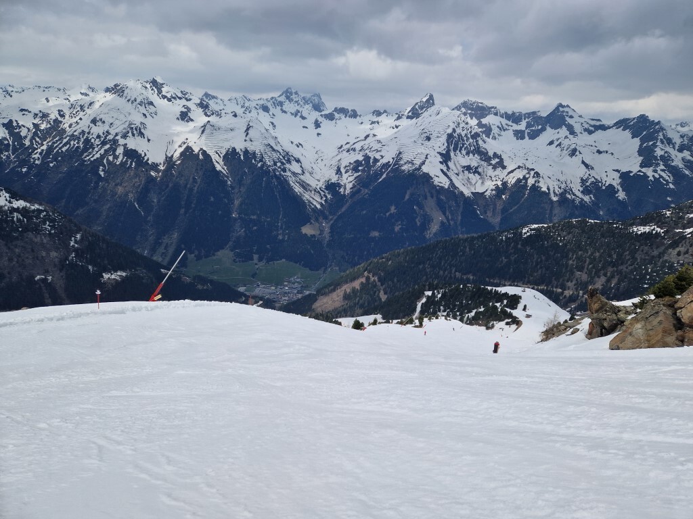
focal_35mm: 23
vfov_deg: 58.9
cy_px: 260
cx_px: 346
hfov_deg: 73.9
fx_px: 460
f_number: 1.8
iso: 50
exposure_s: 1/6208
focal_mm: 5.4
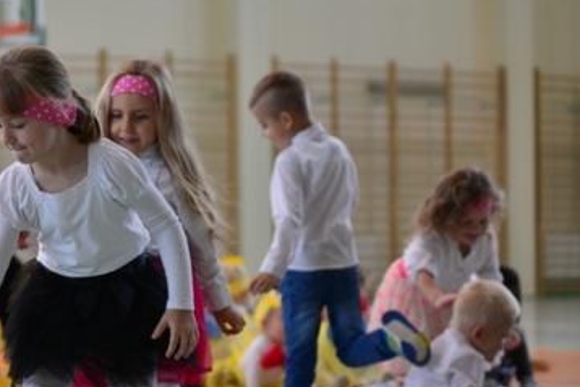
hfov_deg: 14.5
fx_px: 2240
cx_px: 15
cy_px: 300
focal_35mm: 139
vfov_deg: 9.9
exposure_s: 1/250
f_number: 2.8
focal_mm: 70
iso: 500
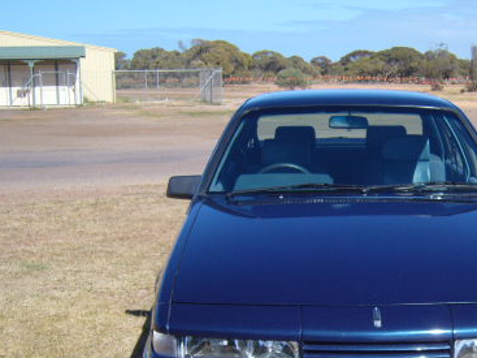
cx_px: 346
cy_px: 288
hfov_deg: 31.2
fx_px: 840
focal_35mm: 61
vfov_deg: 23.6
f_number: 7.1
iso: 80
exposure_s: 1/250
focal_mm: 7.4
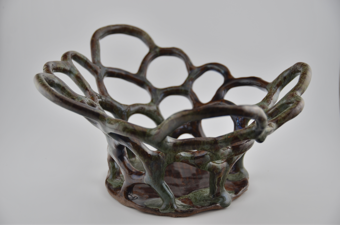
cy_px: 112
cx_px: 170
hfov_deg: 24.2
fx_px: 792
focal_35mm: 84
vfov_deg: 16.2
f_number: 5.6
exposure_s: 1/125
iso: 200
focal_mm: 56
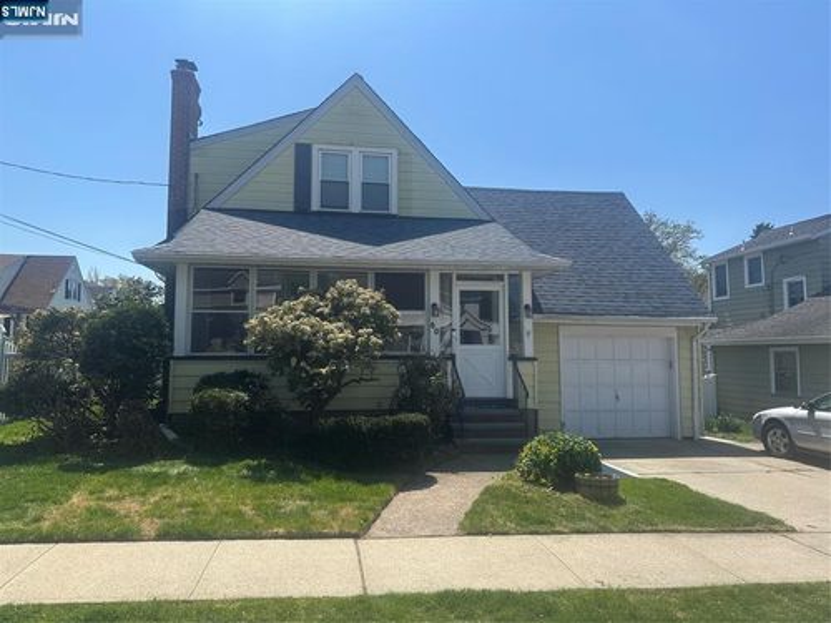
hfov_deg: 71.6
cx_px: 416
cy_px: 312
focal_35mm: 24
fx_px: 576
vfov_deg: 56.8
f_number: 1.78
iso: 80
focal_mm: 6.86
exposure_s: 1/4762
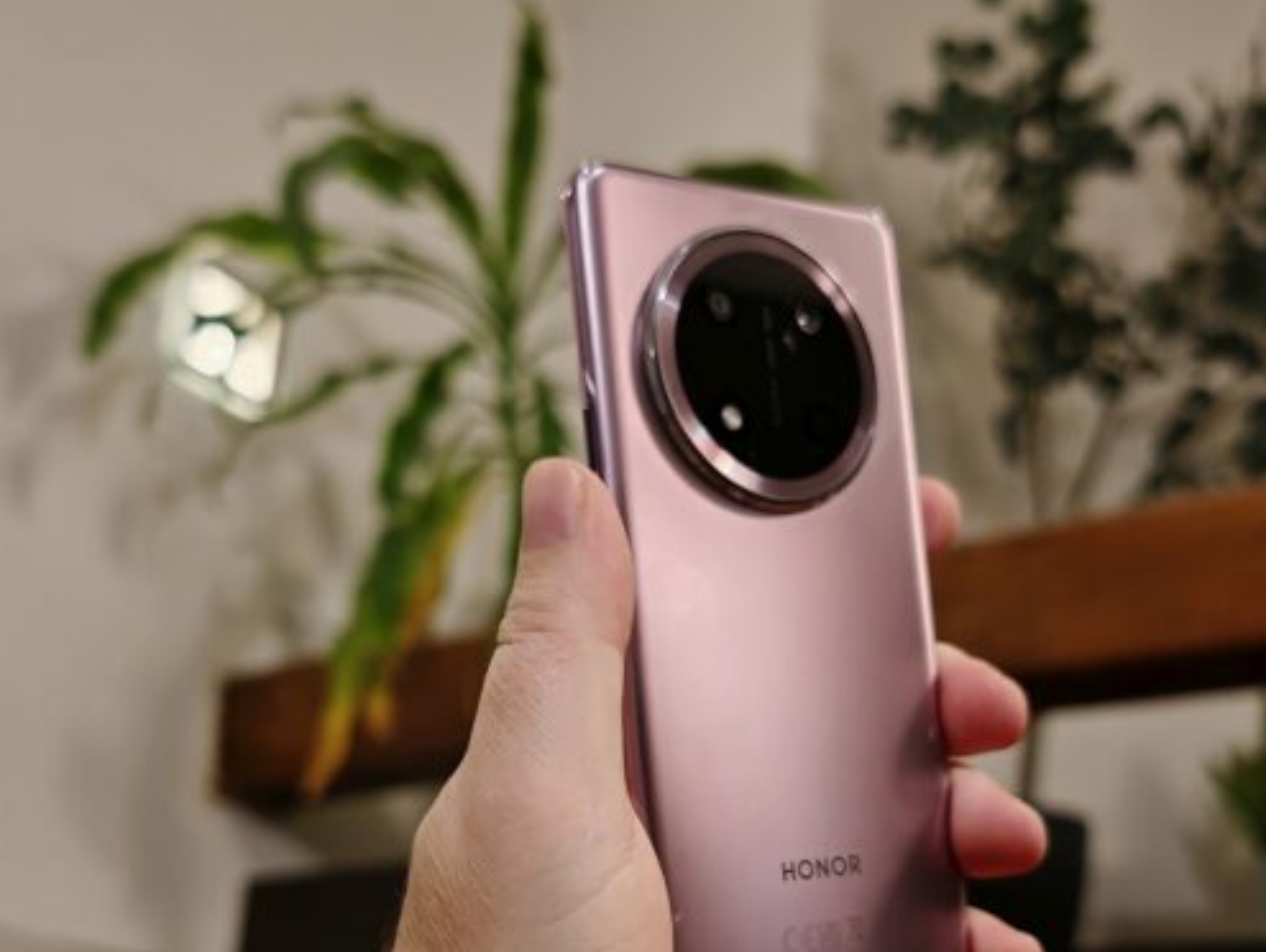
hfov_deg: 44.7
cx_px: 701
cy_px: 678
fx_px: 1537
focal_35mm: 42
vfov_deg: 33.9
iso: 320
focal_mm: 6.83
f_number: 1.4
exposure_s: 1/50
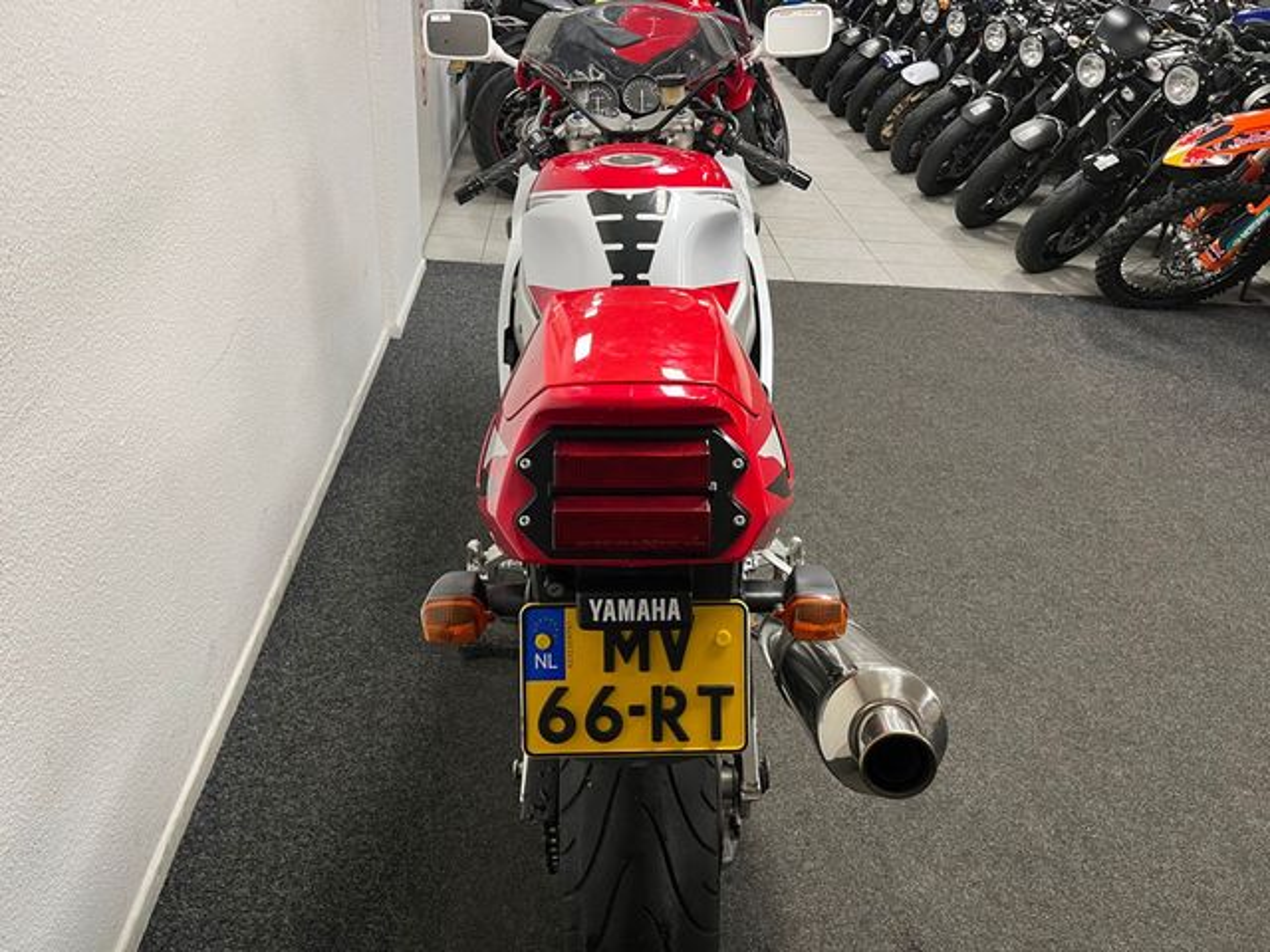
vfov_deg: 53.1
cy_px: 476
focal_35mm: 26
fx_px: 954
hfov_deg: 67.3
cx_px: 635
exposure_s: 1/50
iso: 100
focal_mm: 5.1
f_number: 1.6
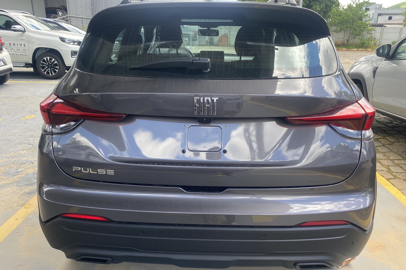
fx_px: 316
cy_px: 139
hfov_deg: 65.5
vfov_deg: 46.4
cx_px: 200
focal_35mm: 28
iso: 32
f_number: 1.8
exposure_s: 1/275
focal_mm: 4.25
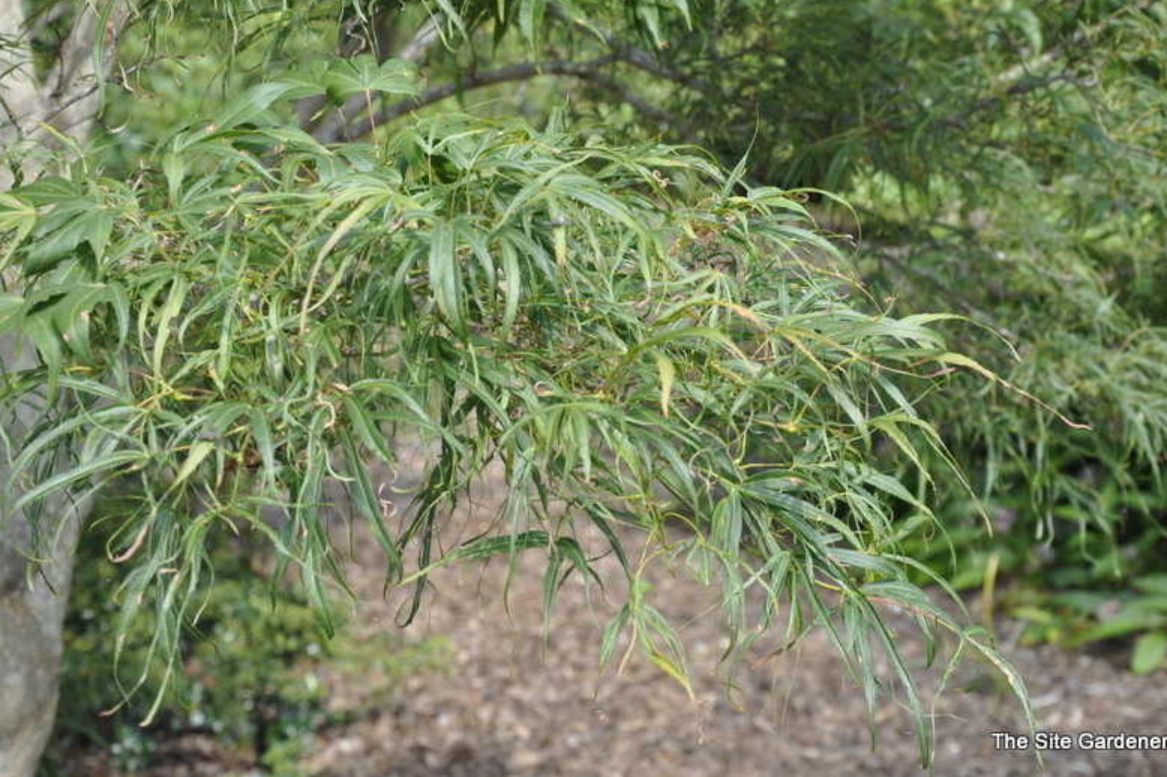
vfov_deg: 18.4
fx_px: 2398
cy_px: 380
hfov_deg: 27.4
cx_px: 598
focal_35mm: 74
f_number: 9.5
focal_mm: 48
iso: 200
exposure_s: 1/90
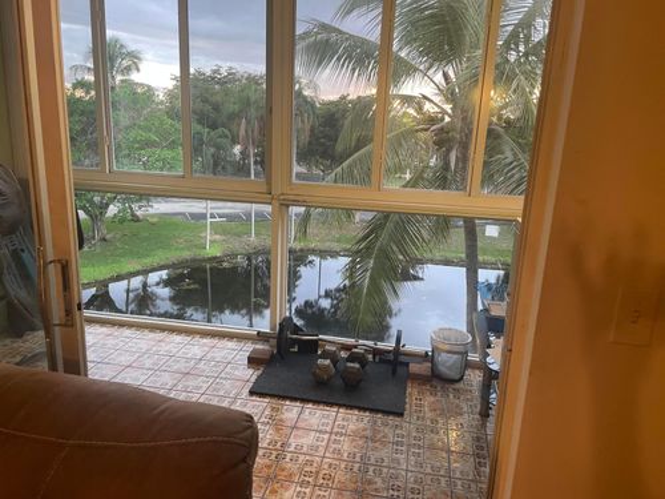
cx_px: 332
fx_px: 499
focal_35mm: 26
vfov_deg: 53.1
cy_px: 250
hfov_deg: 67.3
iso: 320
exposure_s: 1/60
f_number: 1.6
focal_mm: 4.2
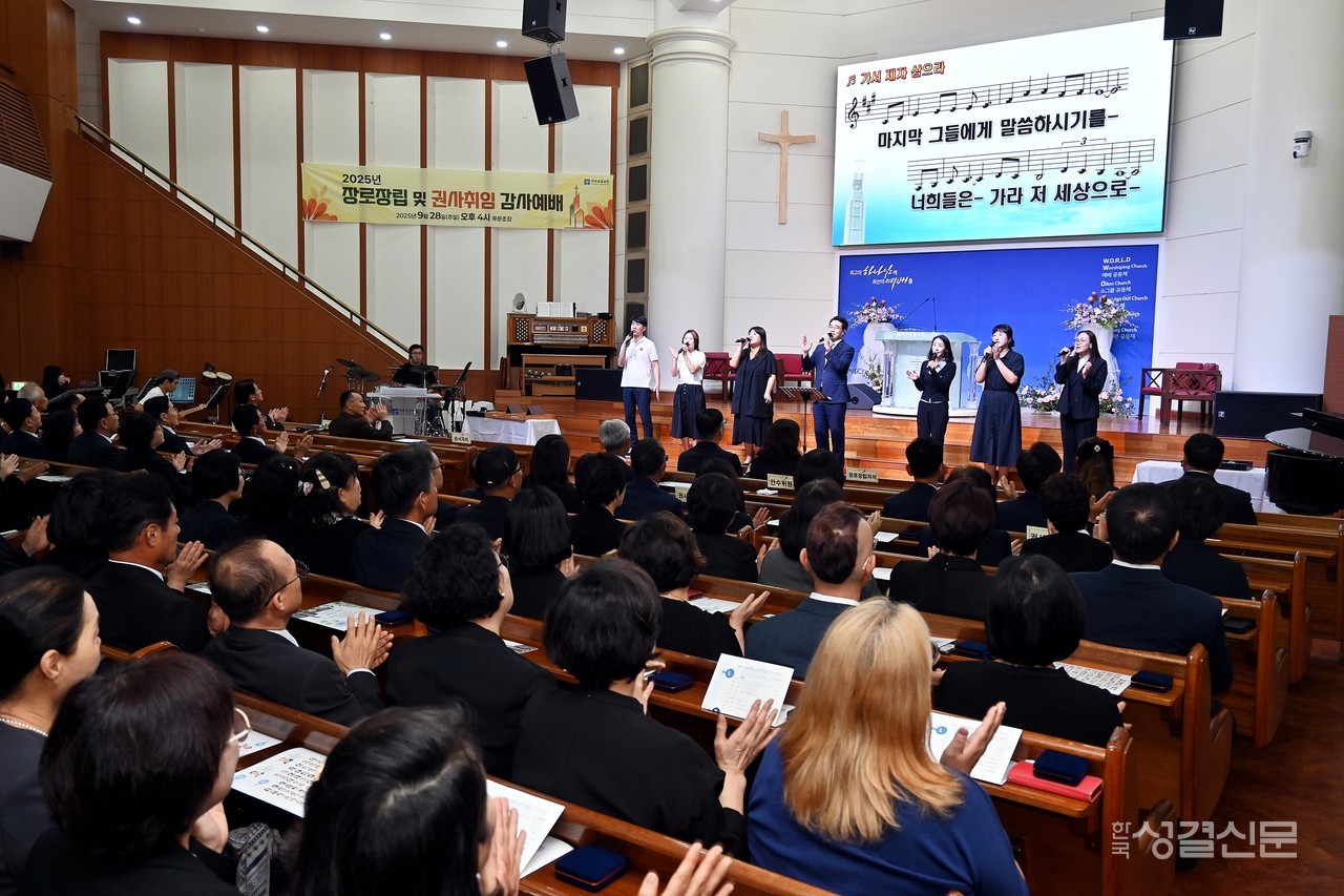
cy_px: 448
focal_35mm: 29
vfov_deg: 44.6
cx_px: 672
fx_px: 1092
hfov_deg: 63.2
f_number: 4
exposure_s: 1/60
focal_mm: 19.5
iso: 200
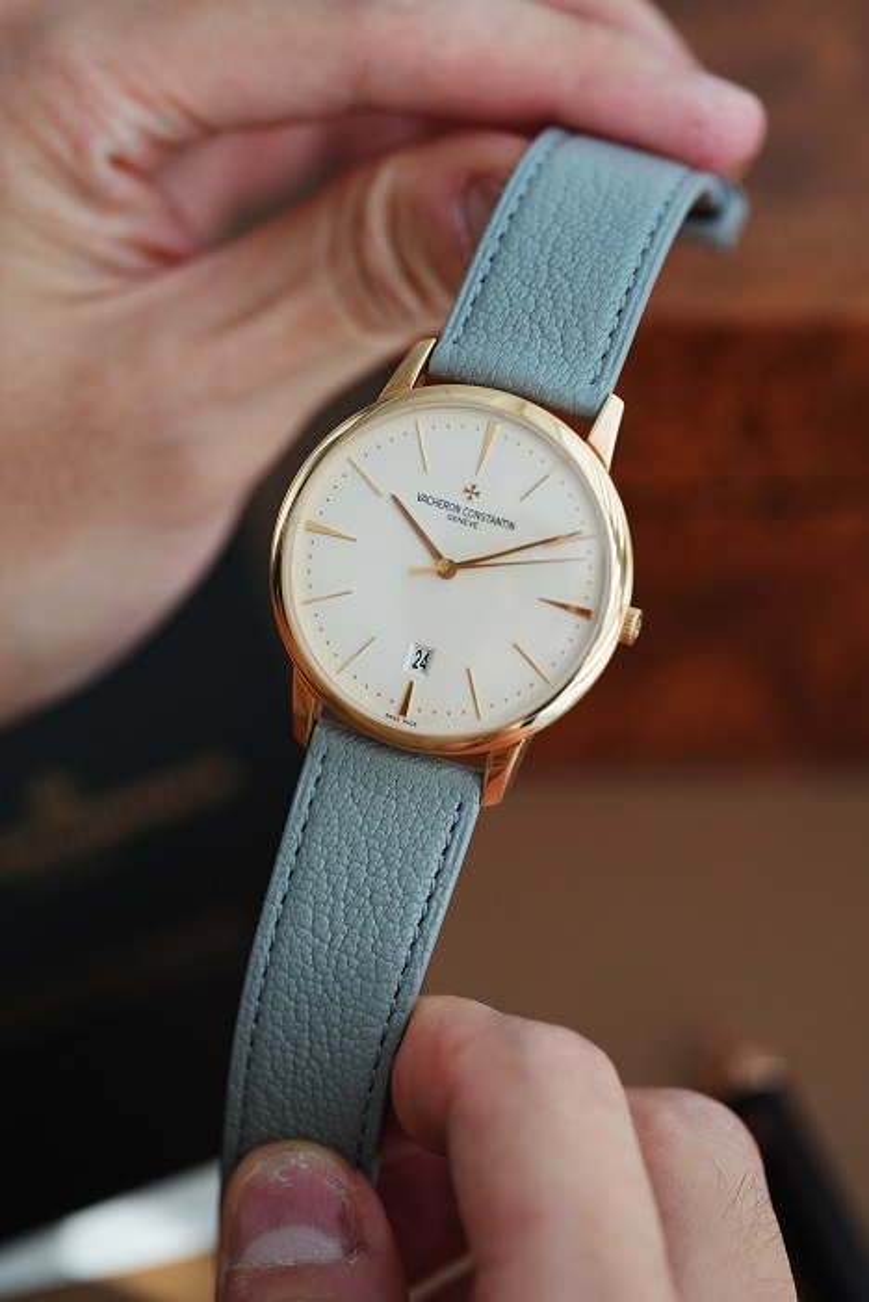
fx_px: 3798
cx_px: 434
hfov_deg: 13.1
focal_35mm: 105
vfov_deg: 19.4
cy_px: 651
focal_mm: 105
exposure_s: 1/250
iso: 1000
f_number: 2.8
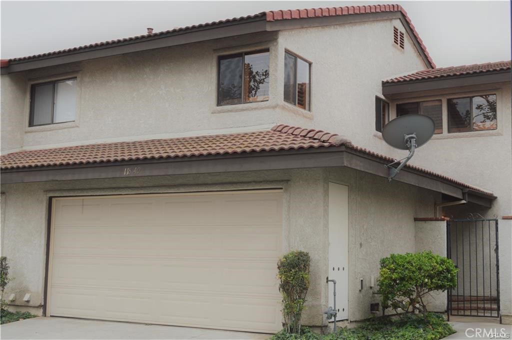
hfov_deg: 41.2
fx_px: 682
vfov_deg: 28.0
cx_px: 256
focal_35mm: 48
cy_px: 170
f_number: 7.1
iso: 100
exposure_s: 1/200
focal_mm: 32
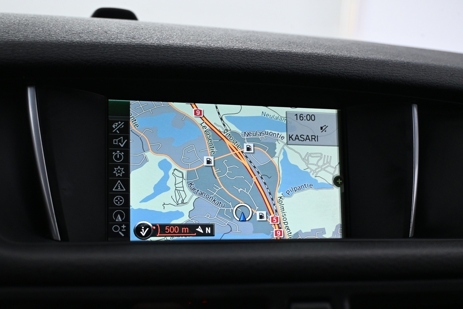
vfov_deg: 27.2
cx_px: 202
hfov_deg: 39.8
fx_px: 637
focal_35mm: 50
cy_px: 173
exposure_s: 1/50
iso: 1600
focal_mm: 29
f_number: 4.8
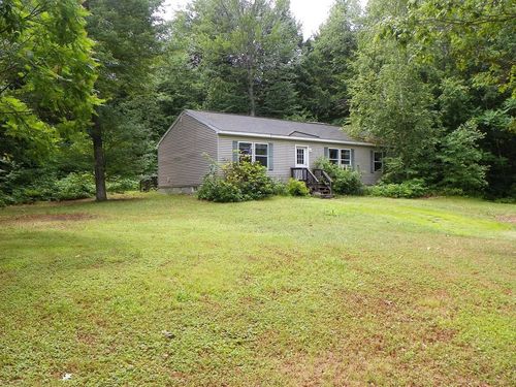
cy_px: 194
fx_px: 477
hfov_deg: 56.8
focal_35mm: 32
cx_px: 258
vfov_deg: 44.2
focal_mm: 5.7
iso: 64
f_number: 2.8
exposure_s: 1/250
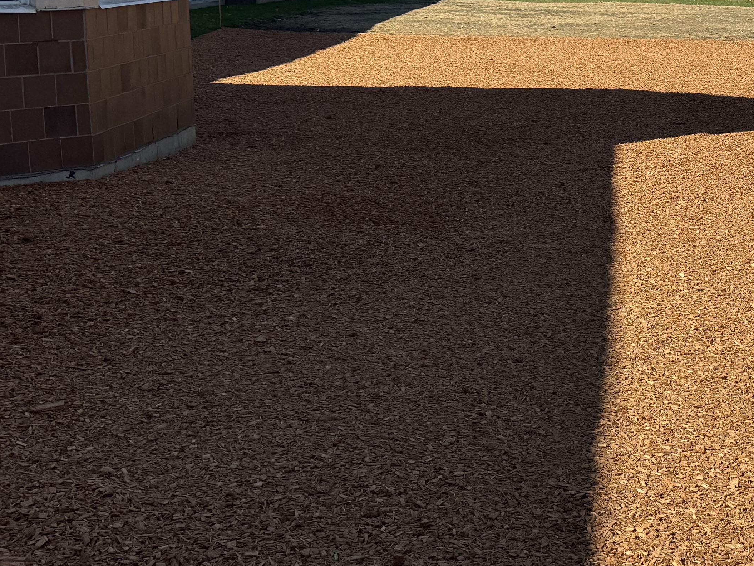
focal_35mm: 65
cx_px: 710
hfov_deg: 28.4
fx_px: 1416
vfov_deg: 22.4
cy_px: 137
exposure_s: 1/4608
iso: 80
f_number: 1.78
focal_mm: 6.76
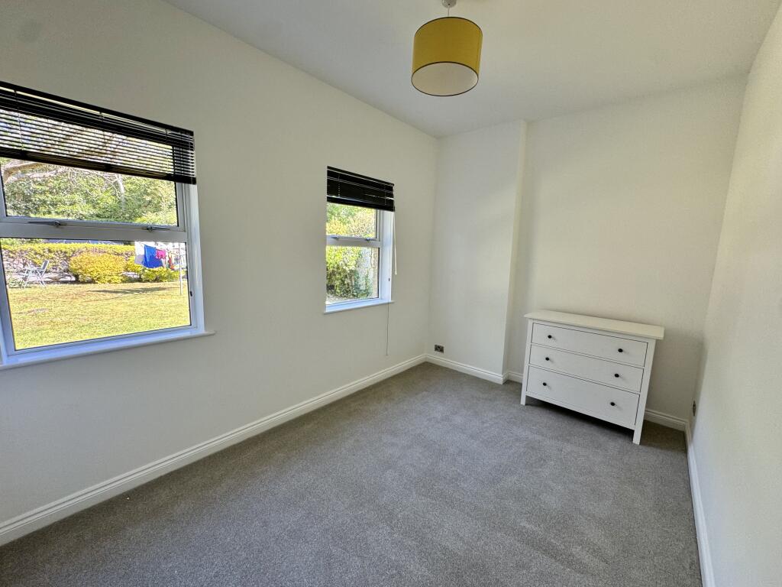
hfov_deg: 102.1
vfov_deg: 85.7
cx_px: 391
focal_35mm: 14
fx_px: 316
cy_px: 294
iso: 125
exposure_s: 1/99
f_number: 2.2
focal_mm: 2.22
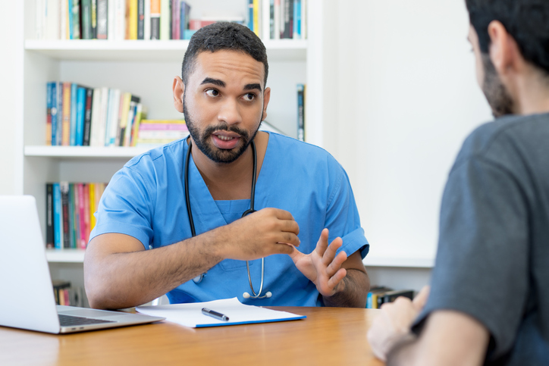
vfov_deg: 24.6
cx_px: 274
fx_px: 839
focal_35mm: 55
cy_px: 183
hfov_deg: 36.2
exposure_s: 1/100
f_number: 2.8
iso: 125
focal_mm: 55
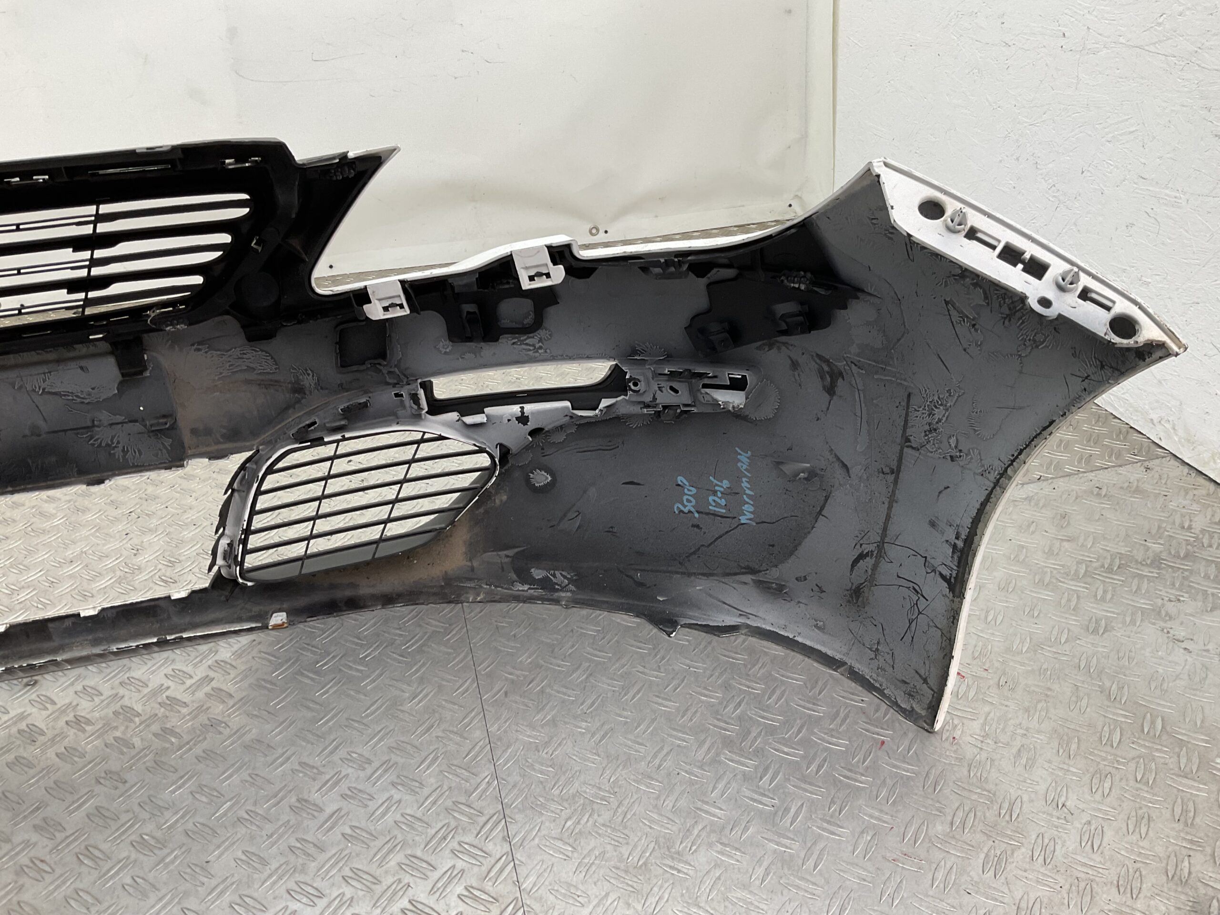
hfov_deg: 61.7
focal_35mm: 29
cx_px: 610
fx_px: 1022
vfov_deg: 48.2
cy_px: 458
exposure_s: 1/120
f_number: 1.8
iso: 40
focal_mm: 3
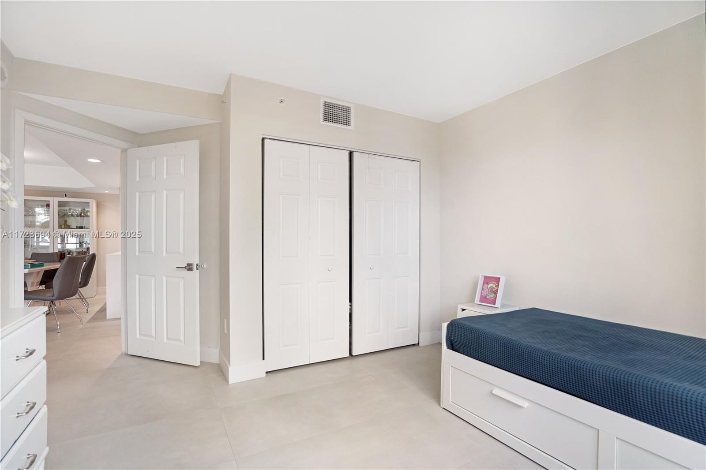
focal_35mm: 16
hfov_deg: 96.7
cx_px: 353
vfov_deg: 73.7
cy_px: 235
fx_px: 314
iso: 1600
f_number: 5
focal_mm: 16
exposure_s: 1/200
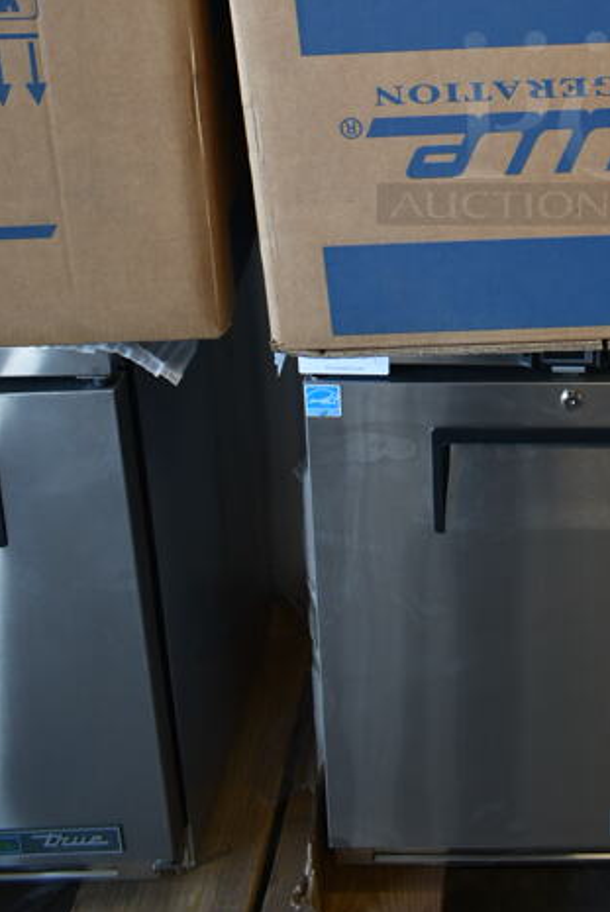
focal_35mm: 53
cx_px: 596
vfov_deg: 35.6
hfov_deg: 24.5
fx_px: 1344
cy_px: 123
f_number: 3.5
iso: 125
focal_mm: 18
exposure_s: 1/30
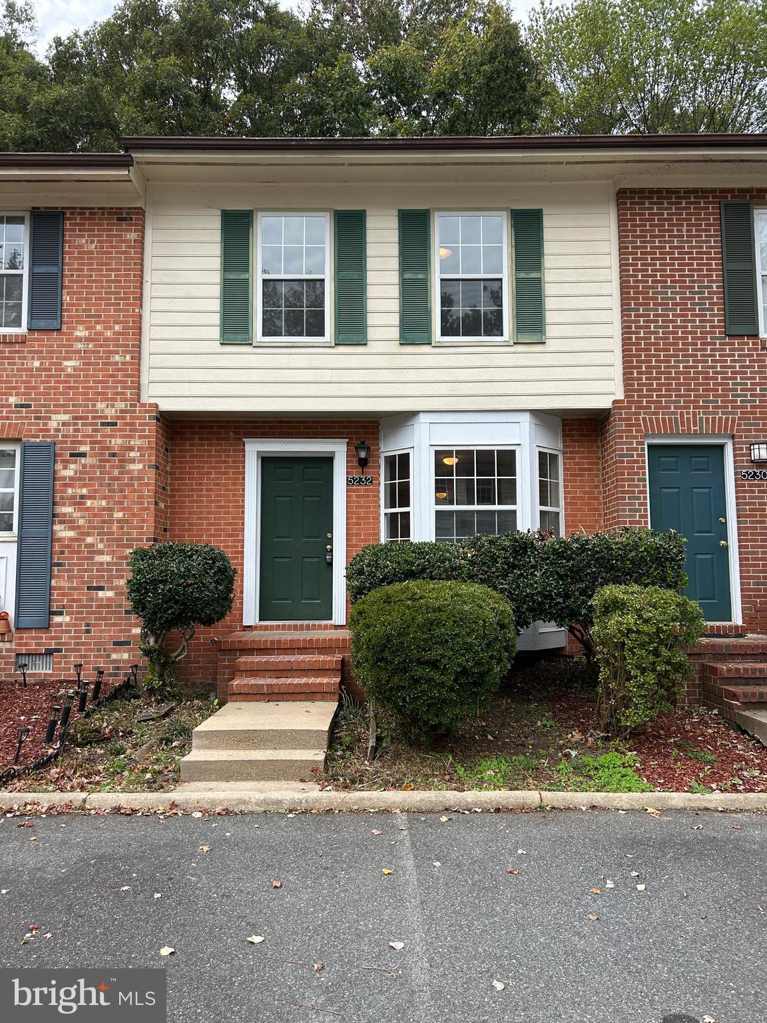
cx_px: 384
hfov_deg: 53.1
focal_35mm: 26
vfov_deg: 67.3
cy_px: 512
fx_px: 768
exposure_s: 1/1266
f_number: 1.5
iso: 50
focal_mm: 5.7
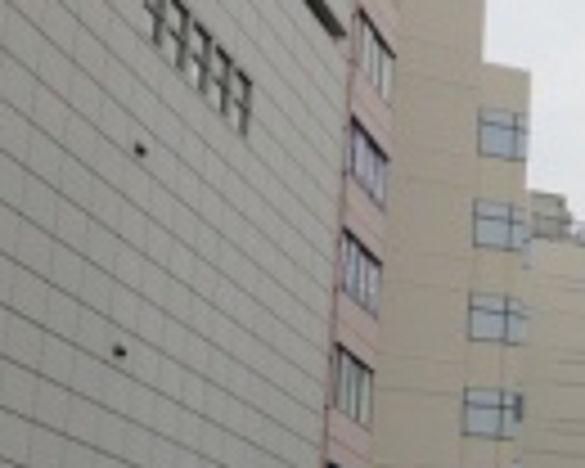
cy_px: 338
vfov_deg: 13.8
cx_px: 954
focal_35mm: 111
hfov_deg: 15.5
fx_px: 1922
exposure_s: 1/1391
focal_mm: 4.13
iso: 50
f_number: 2.4
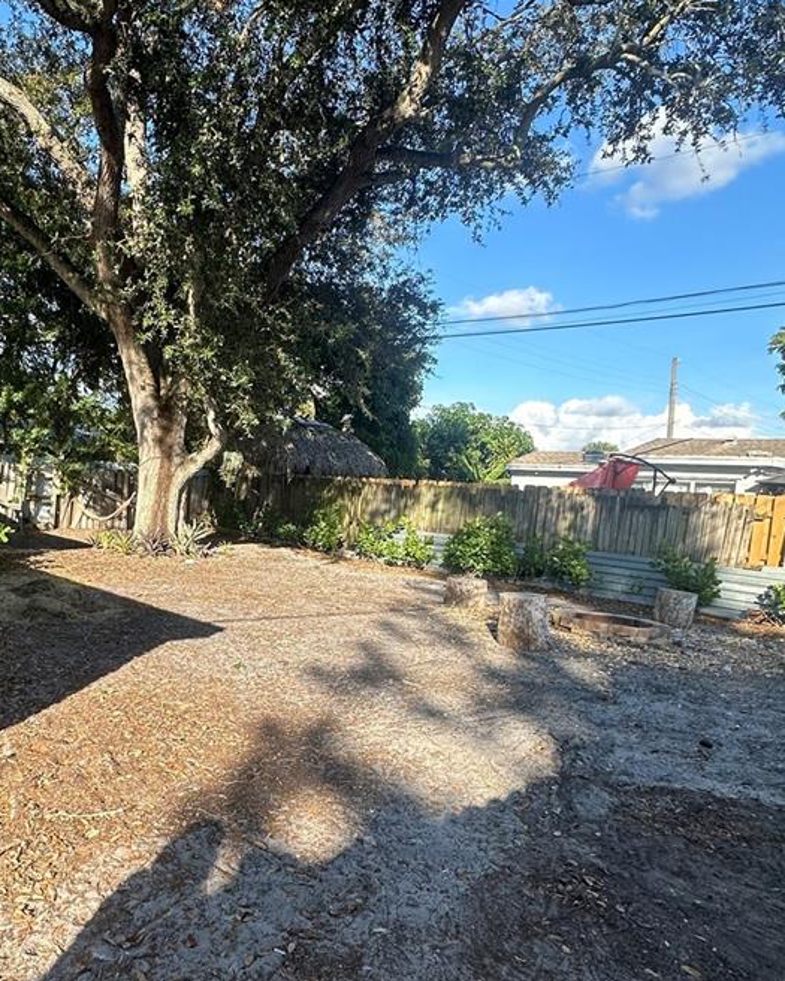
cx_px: 239
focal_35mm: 25
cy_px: 547
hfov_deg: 55.2
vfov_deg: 67.9
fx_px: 726
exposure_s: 1/734
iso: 40
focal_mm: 2.22
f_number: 2.2
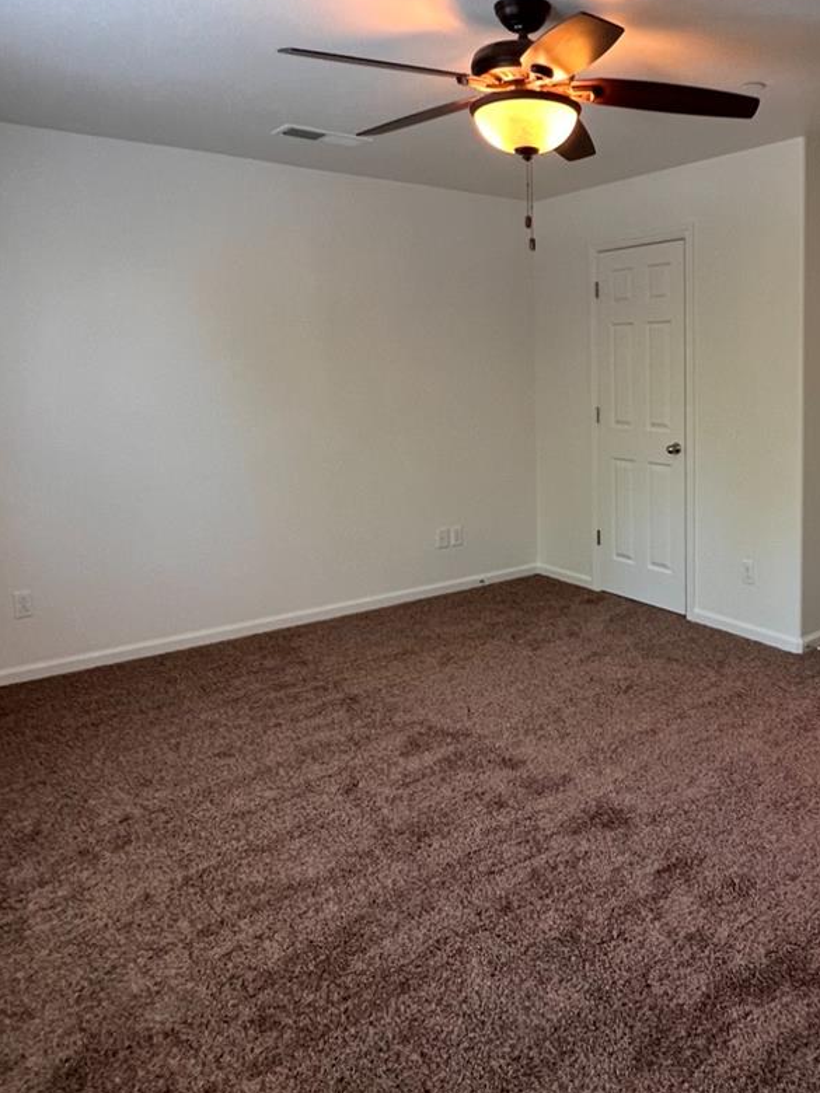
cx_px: 606
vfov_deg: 68.5
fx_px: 790
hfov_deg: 52.7
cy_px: 425
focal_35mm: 25
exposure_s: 1/60
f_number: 1.8
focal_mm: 1.57
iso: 200
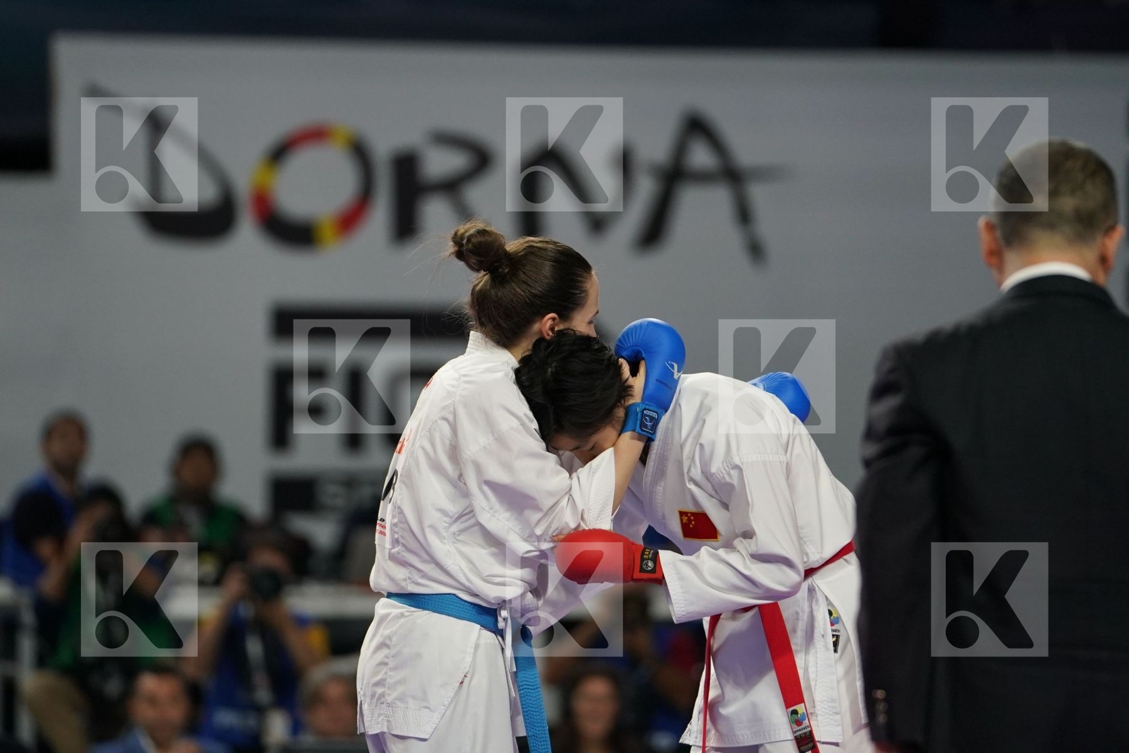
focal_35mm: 300
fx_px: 9408
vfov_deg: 4.6
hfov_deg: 6.9
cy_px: 376
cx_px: 564
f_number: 2.8
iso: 1600
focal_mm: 200
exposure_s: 1/1000
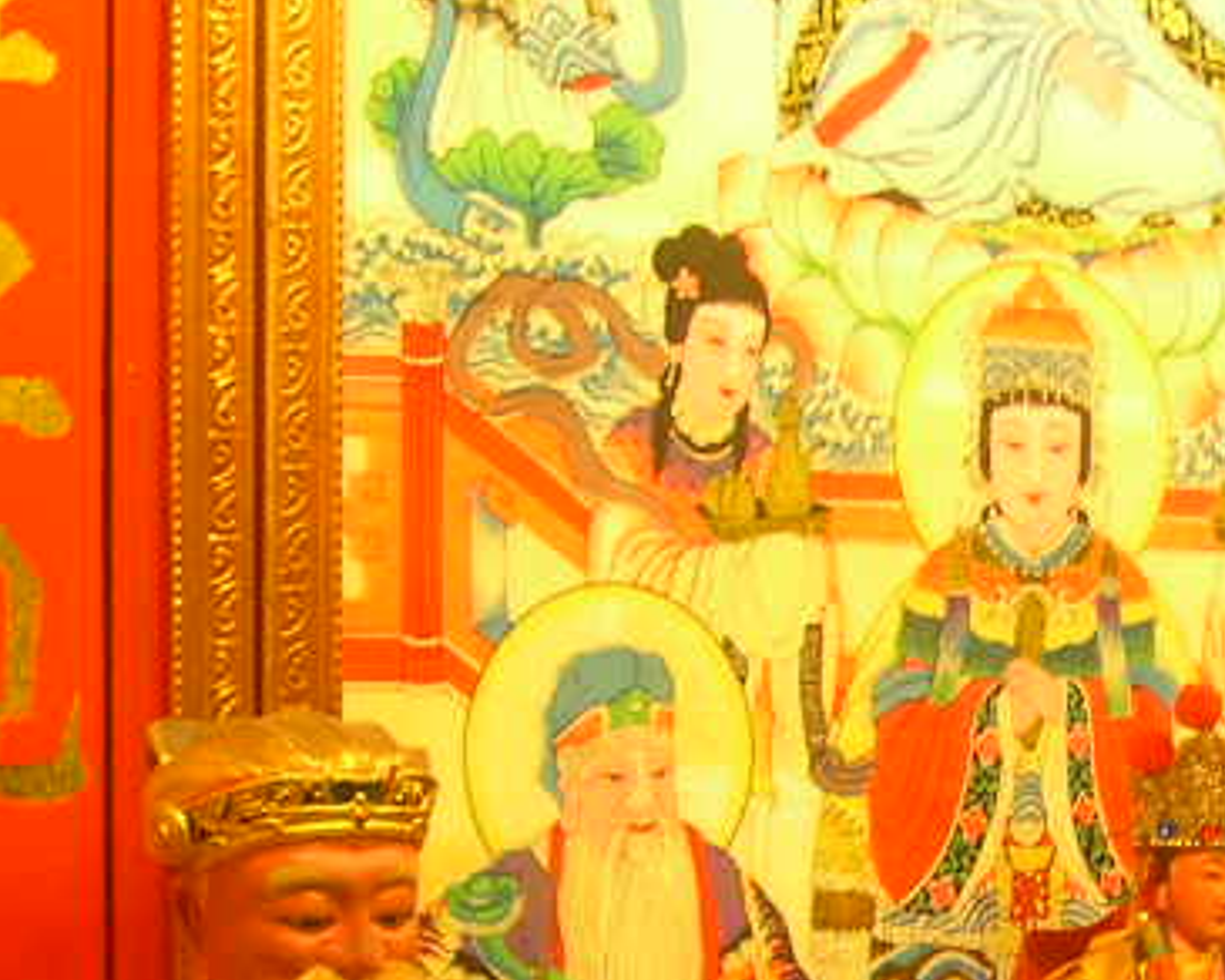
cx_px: 1309
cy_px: 1195
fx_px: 3771
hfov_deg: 17.9
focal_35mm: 104
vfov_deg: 14.3
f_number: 2.8
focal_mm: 8
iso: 100
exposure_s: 1/5.8
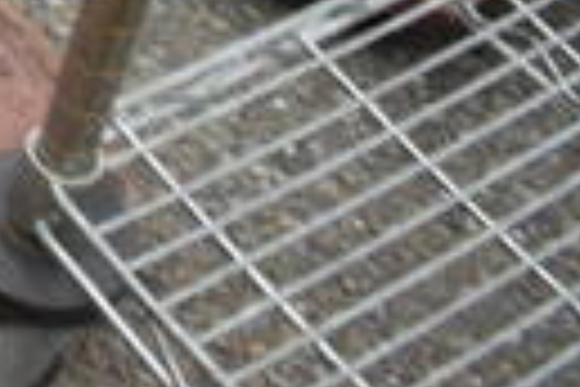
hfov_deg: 13.6
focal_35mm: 128
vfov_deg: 9.7
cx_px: -593
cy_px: -482
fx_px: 2062
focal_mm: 18
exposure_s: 1/125
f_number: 5.6
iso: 280
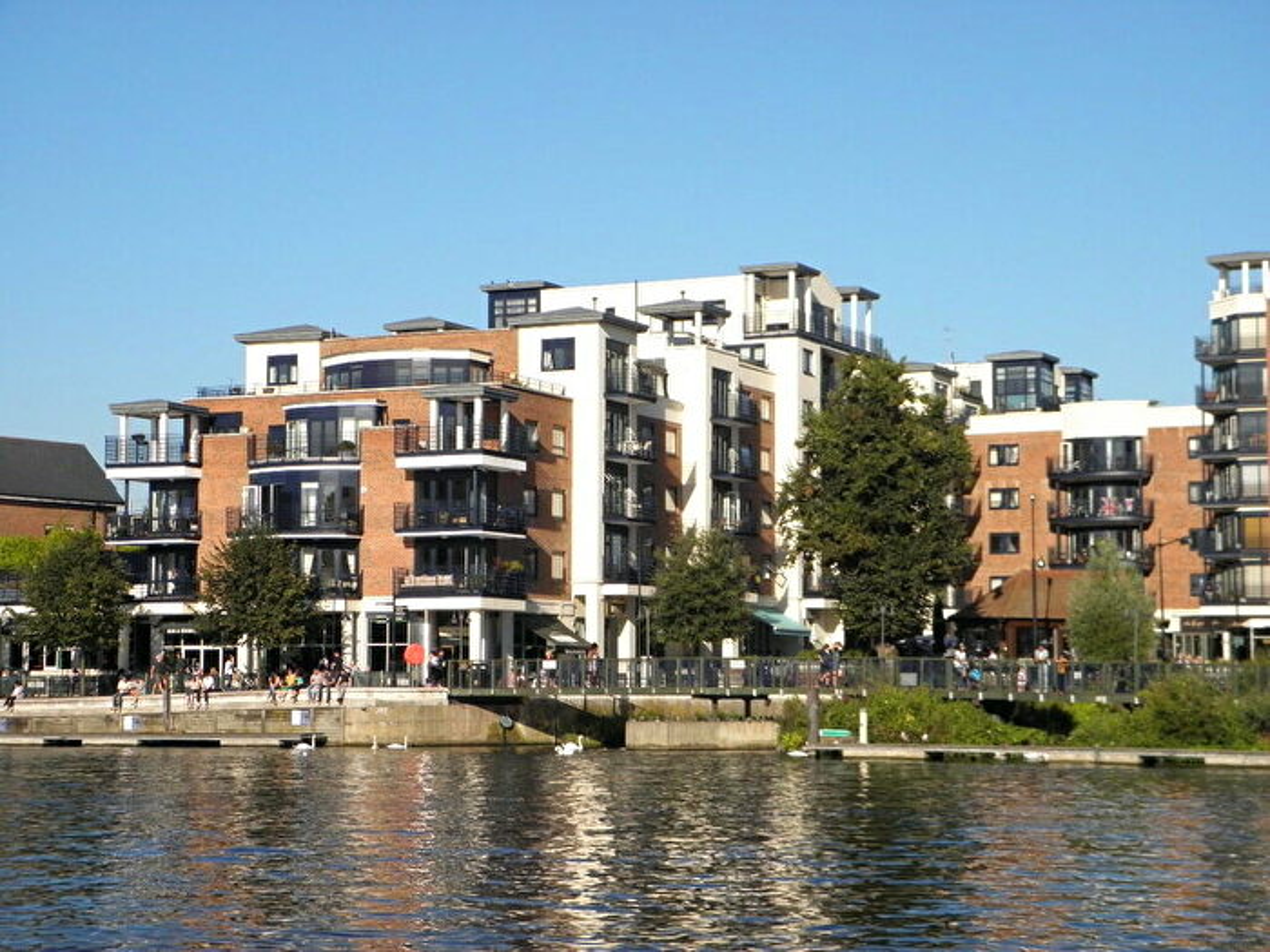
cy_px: 476
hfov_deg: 28.6
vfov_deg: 21.6
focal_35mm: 68
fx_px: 2495
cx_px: 635
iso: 160
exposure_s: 1/250
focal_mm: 12.2
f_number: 8.6
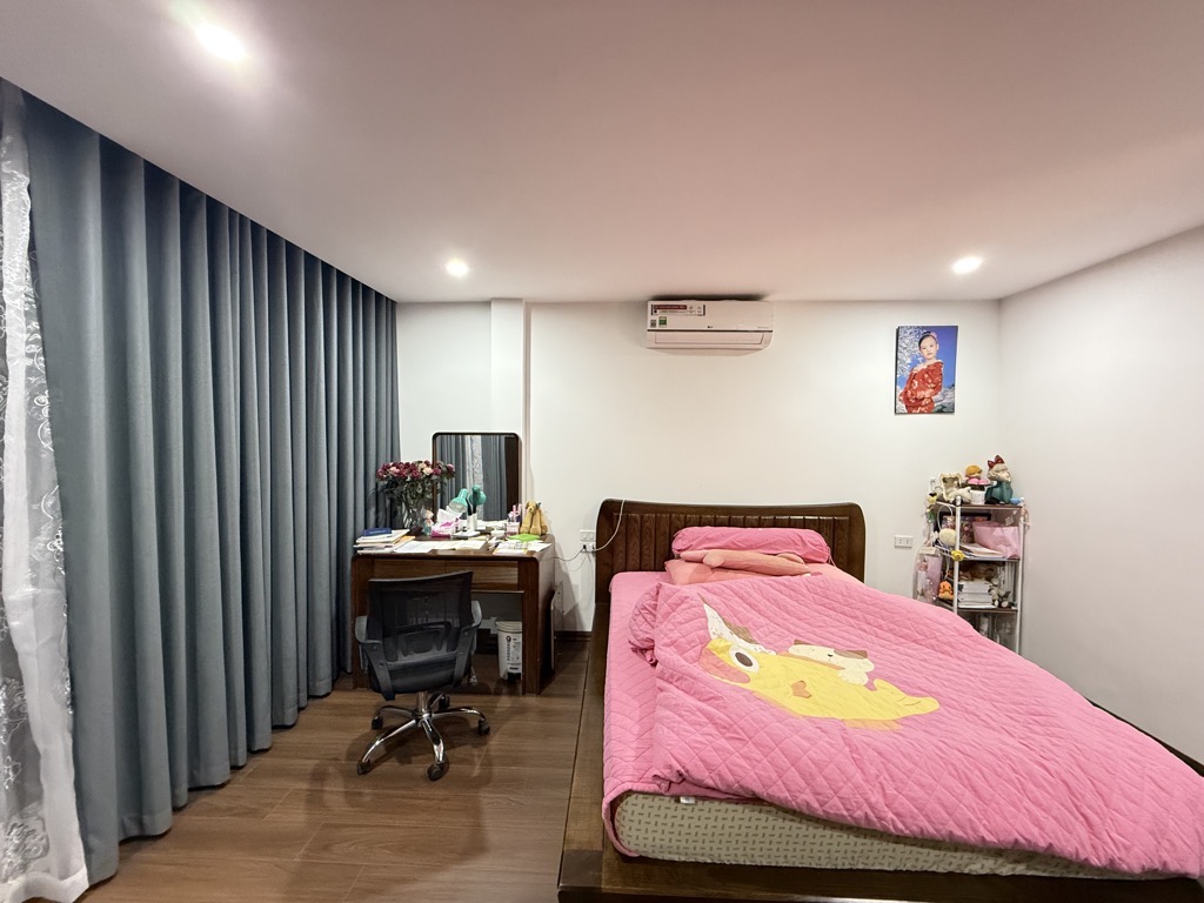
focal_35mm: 14
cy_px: 452
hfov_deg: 102.1
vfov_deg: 85.7
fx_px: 487
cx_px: 602
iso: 500
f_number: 2.2
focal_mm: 2.22
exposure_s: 1/50
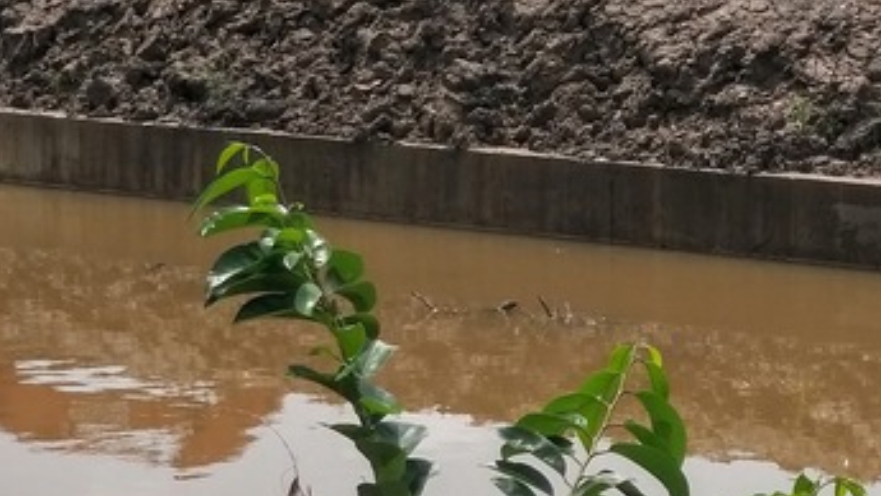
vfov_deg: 9.4
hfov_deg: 16.7
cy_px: 9
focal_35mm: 128
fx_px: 2990
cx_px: 299
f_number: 2.4
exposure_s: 1/1020
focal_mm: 5.54
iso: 40
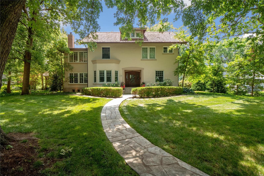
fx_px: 132
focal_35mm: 18
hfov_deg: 90.0
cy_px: 88
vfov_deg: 67.4
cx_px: 132
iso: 400
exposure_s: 1/100
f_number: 8
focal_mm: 9
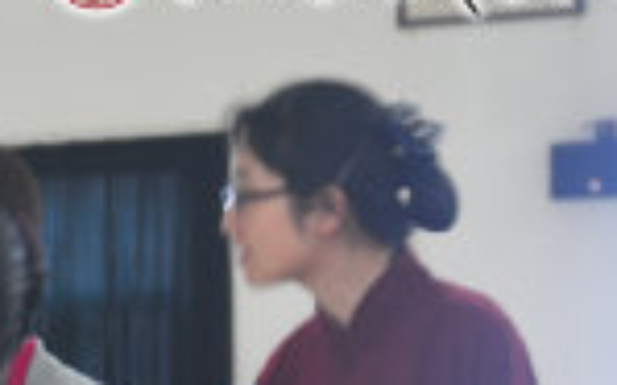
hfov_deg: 11.2
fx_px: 2858
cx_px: -588
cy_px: 762
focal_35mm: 170
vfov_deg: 7.4
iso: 200
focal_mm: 24
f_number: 2.8
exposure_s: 1/6
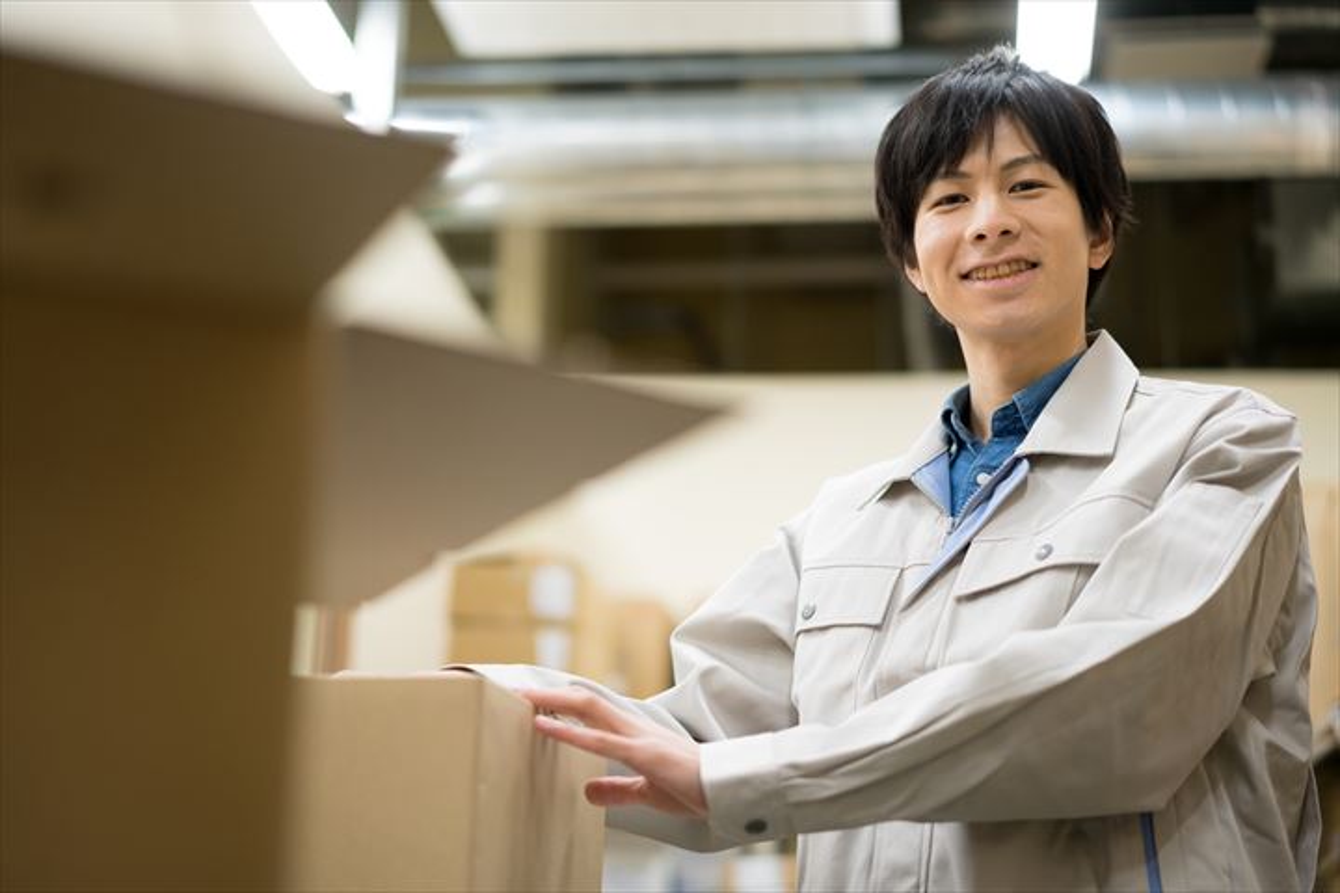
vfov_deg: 24.6
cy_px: 446
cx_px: 670
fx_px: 2047
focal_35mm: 55
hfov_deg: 36.2
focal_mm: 55
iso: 400
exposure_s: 1/200
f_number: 1.8
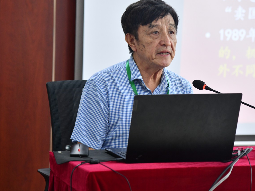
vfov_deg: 9.2
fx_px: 1186
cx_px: 158
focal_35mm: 161
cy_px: 78
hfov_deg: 12.3
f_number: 4.5
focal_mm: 120
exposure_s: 1/80
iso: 1000
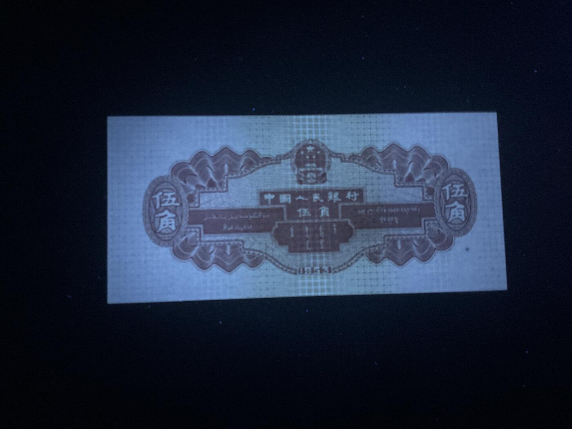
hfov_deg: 61.7
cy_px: 214
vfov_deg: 48.2
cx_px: 286
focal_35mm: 29
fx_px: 479
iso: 640
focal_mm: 3
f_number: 1.8
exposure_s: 1/25
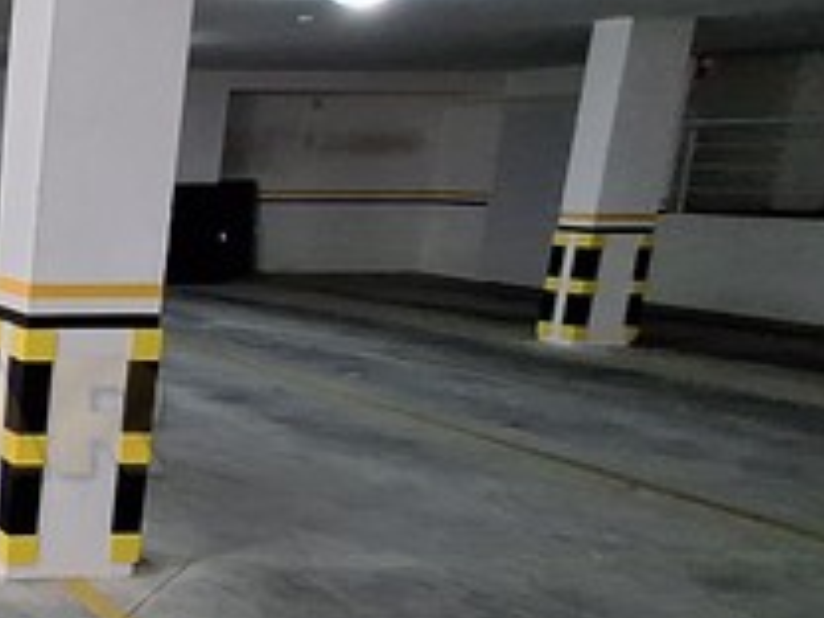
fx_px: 952
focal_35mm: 40
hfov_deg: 29.0
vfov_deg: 35.9
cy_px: 364
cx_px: -412
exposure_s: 1/24
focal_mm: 1.74
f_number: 2.2
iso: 250
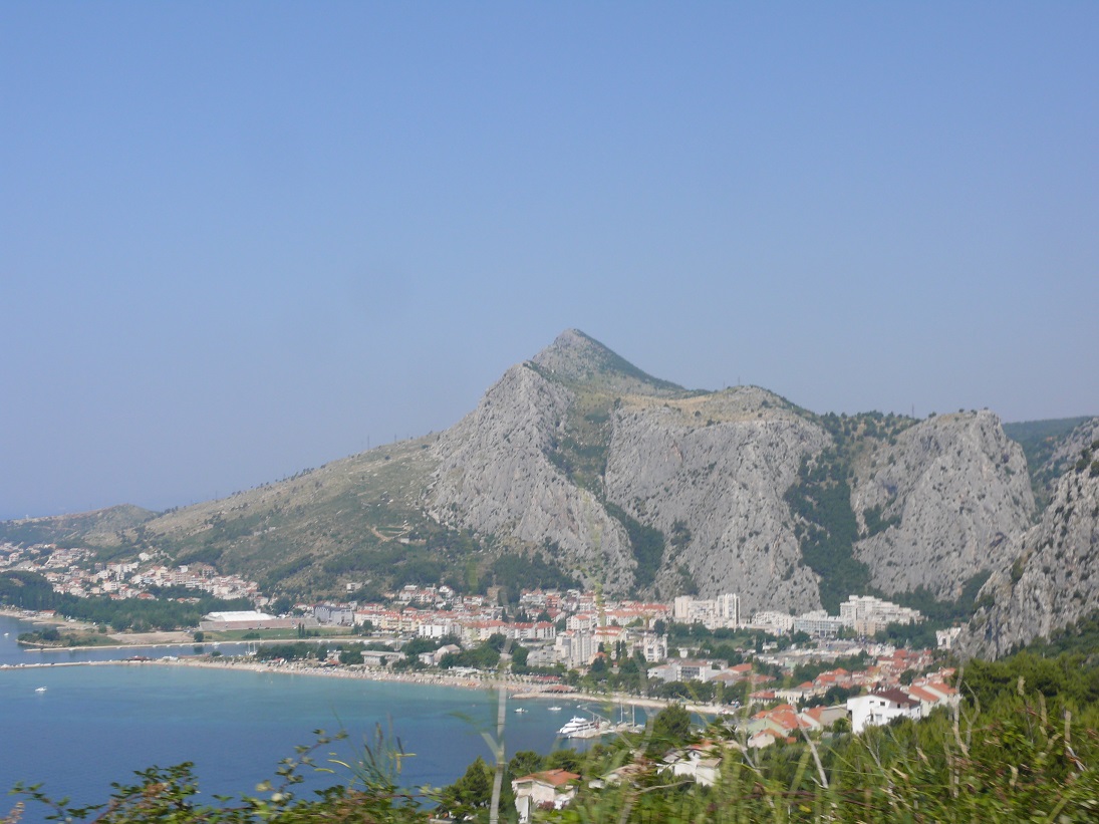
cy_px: 412
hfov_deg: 36.8
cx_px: 550
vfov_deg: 28.0
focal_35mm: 52
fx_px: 1651
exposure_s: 1/400
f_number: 7.1
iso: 100
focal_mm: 11
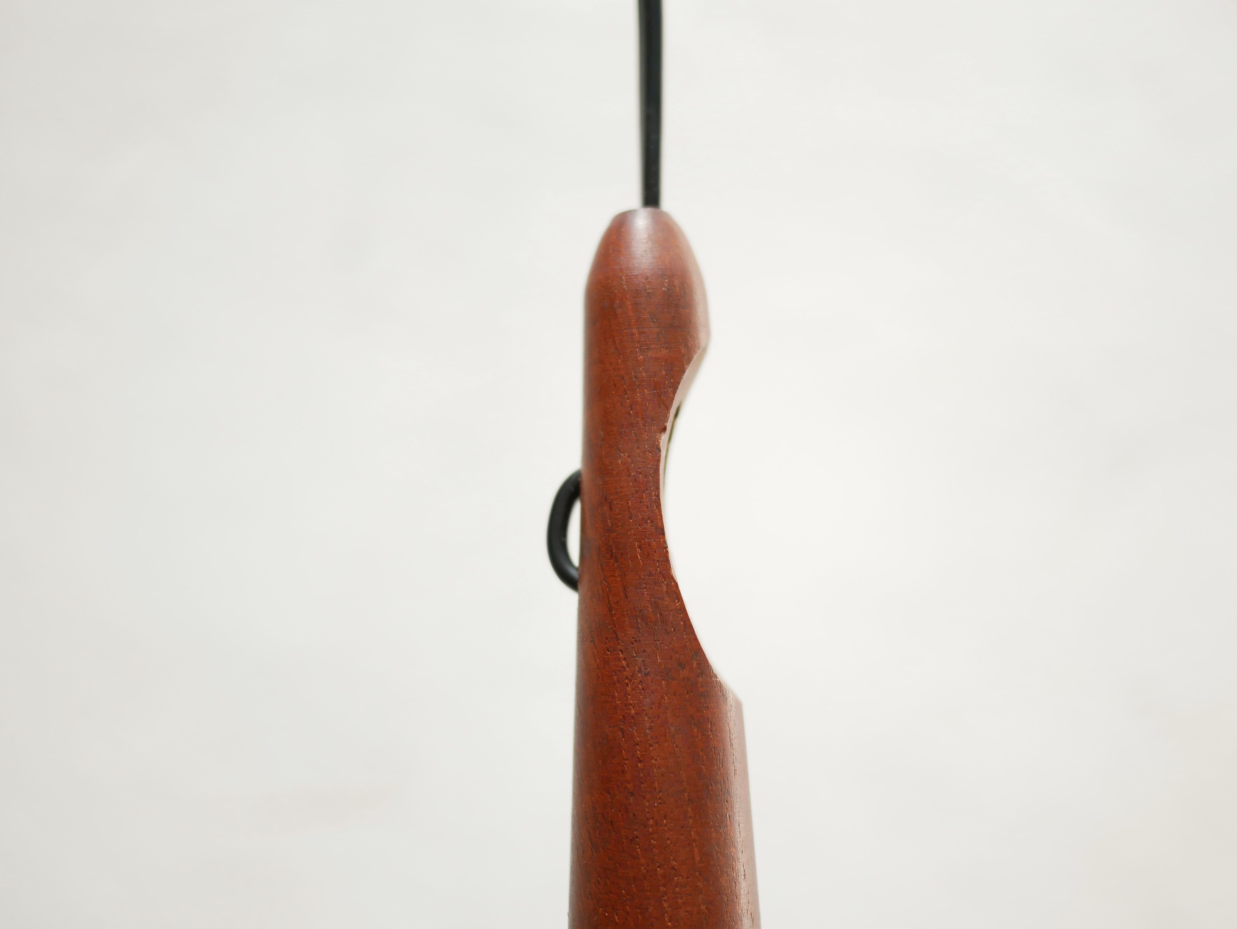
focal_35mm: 40
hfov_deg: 46.8
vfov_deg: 36.0
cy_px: 464
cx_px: 618
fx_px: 1430
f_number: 1.7
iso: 320
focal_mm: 20
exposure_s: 1/60
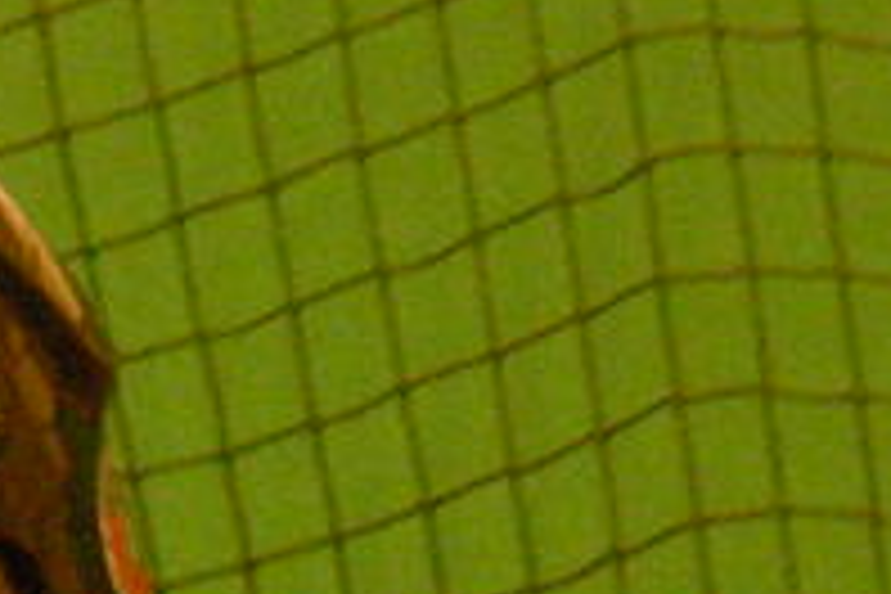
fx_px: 15047
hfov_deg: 3.4
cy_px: 986
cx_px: -320
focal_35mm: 608
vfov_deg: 2.3
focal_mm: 18.9
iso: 607
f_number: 3.5
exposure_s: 1/15
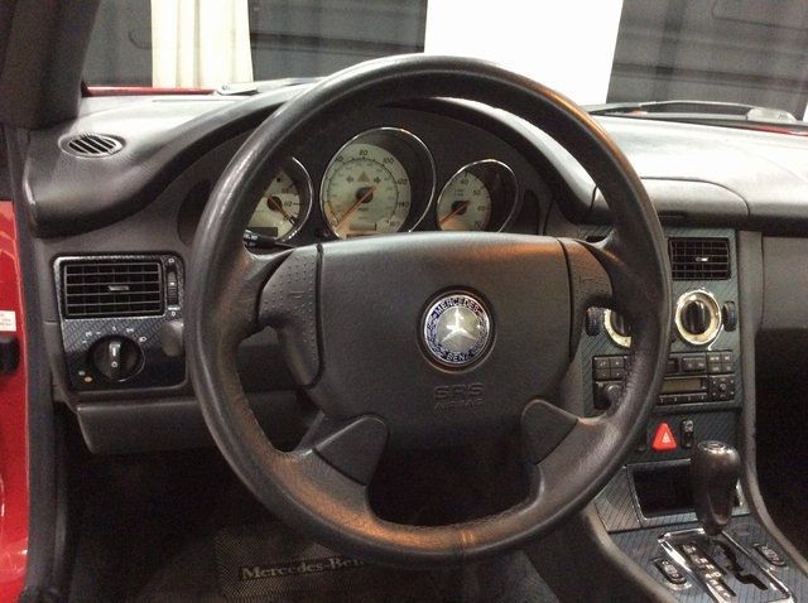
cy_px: 302
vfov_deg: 44.1
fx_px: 746
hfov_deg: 56.9
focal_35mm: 32
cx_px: 404
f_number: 2.4
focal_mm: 3.3
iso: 320
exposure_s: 1/20
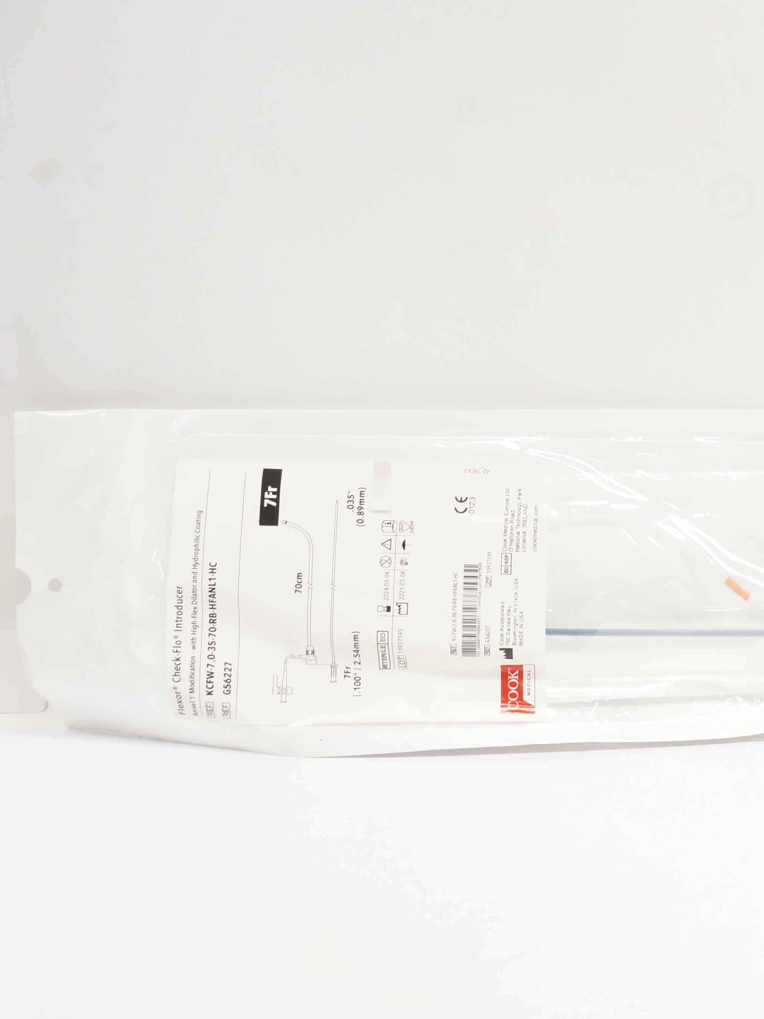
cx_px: 797
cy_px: 567
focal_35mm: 47
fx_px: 1383
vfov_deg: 40.4
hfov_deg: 28.6
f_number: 10
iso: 800
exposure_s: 1/40
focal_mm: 18
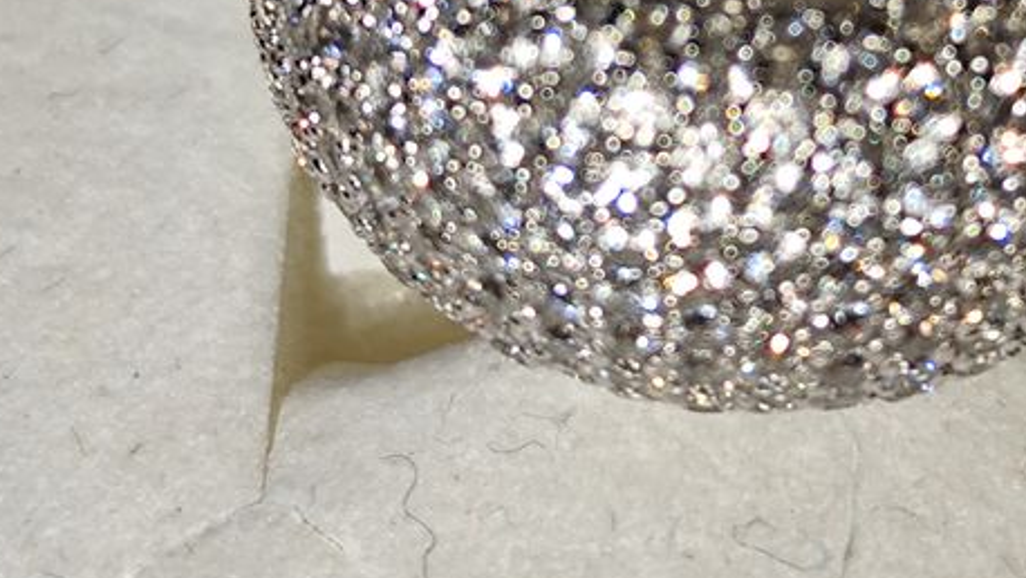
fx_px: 3429
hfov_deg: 16.9
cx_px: 771
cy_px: -60
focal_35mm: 126
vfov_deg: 9.5
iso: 64
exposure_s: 1/100
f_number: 1.65
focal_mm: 6.19
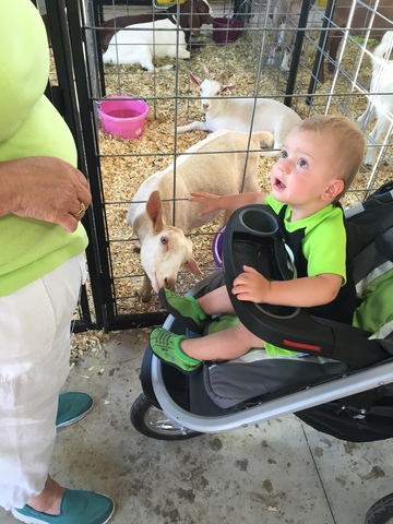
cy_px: 262
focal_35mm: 29
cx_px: 196
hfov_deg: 48.2
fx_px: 439
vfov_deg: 61.7
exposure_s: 1/30
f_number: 2.2
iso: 32
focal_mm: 4.15
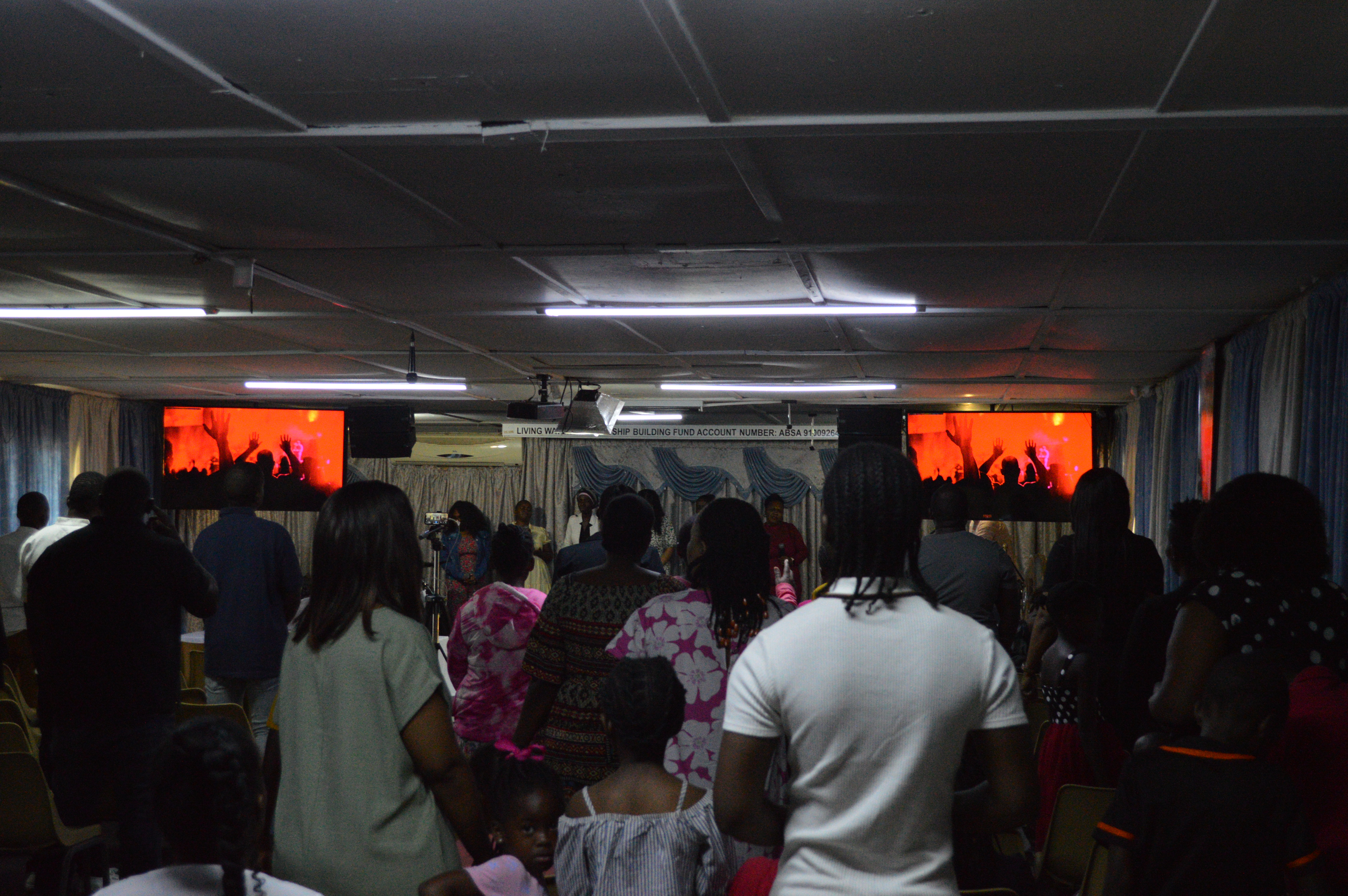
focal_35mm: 48
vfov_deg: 28.0
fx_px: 1796
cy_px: 448
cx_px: 674
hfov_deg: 41.1
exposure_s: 1/160
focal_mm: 32
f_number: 4.8
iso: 3200
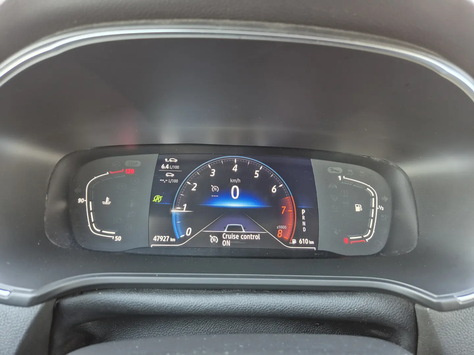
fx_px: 315
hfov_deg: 73.9
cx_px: 237
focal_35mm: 23
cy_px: 178
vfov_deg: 58.9
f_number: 1.8
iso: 320
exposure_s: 1/31
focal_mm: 5.4
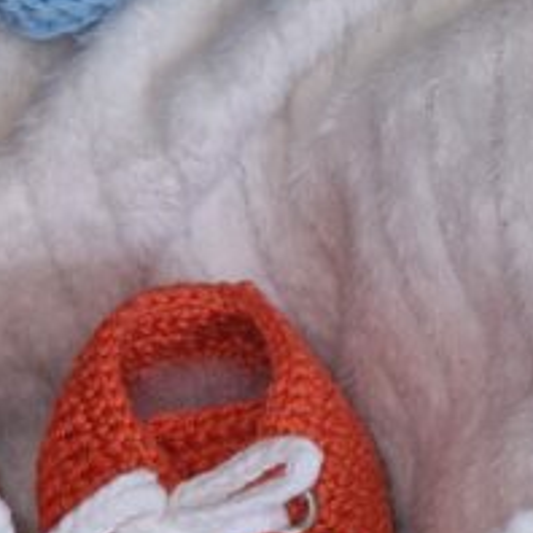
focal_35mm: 82
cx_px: 719
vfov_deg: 21.1
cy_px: 345
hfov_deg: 19.3
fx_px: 1428
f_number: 1.8
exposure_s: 1/182
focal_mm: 5.4
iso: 50
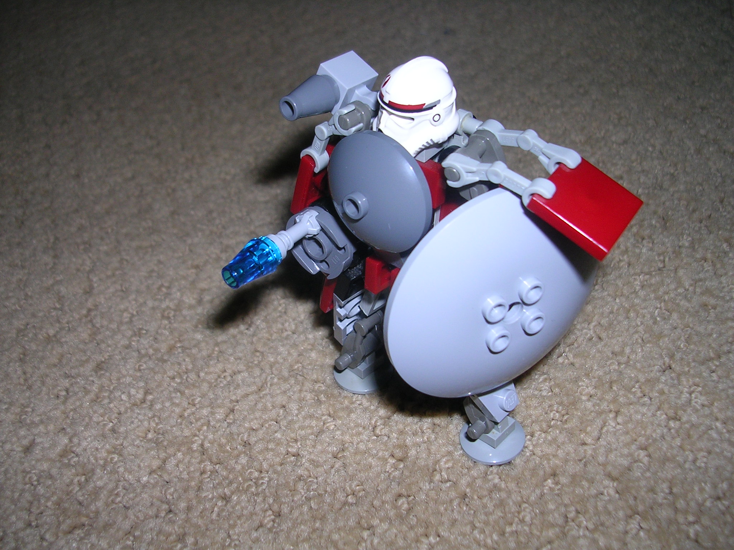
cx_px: 367
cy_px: 275
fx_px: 806
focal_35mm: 38
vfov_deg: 37.7
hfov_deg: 49.0
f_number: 2.8
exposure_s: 1/60.1
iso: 50
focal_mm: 5.8
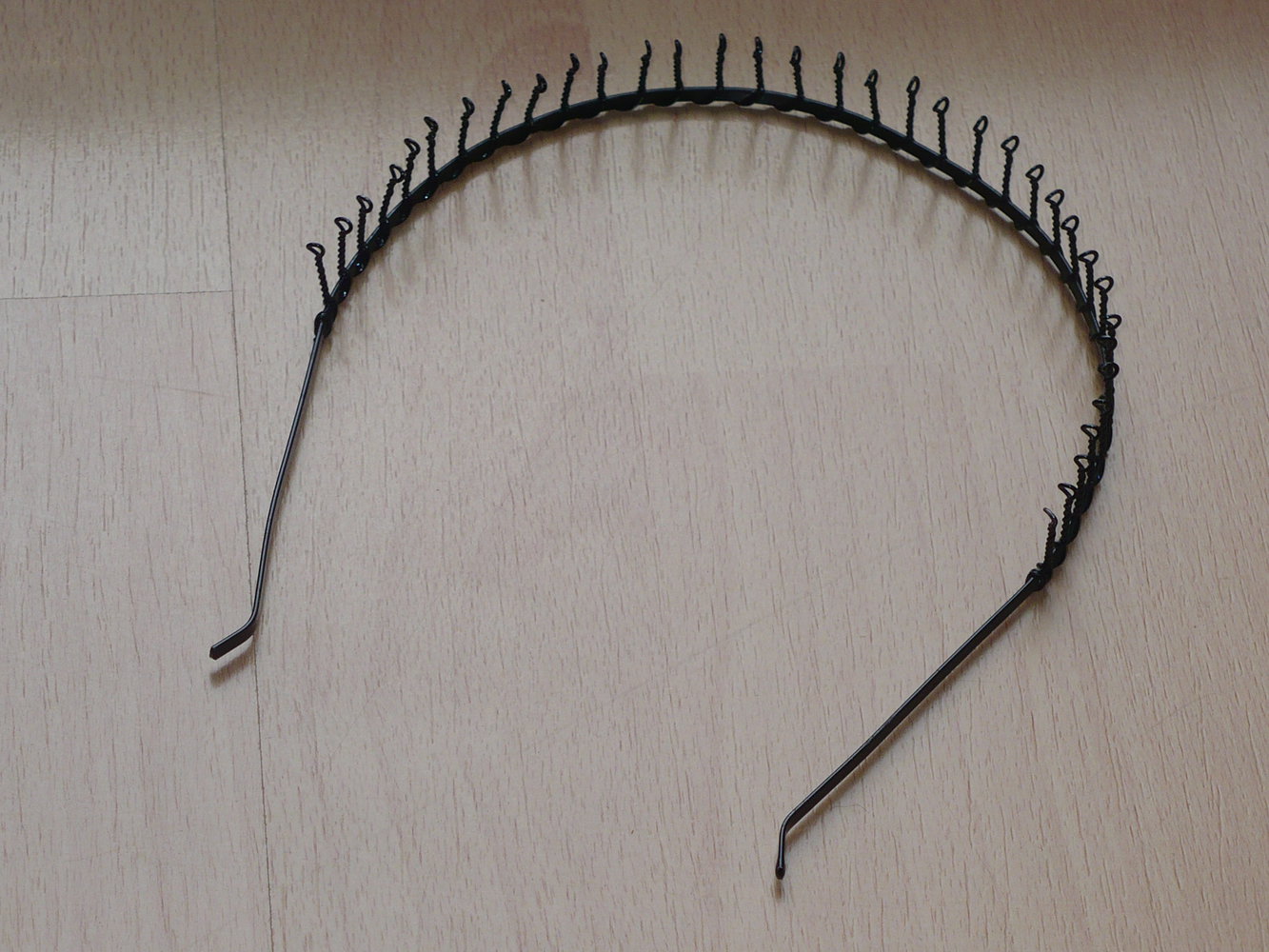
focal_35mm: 132
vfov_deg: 11.2
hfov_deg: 14.9
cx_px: 634
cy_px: 476
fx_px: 4839
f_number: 3.6
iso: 100
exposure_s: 1/160
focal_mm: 18.3
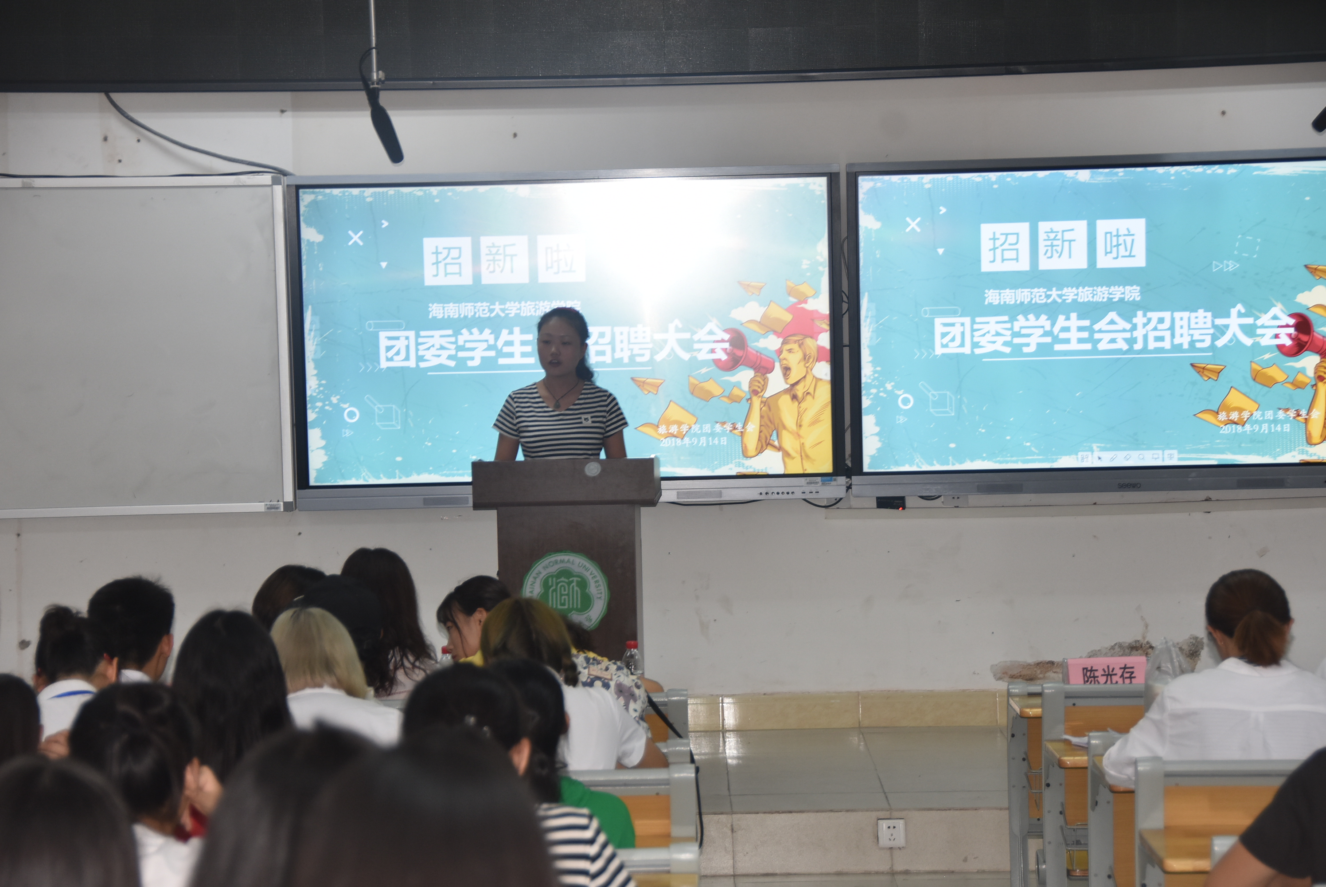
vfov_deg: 13.1
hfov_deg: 19.4
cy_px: 444
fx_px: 3870
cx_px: 663
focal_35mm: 105
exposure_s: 1/60
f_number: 5
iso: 500
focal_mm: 70
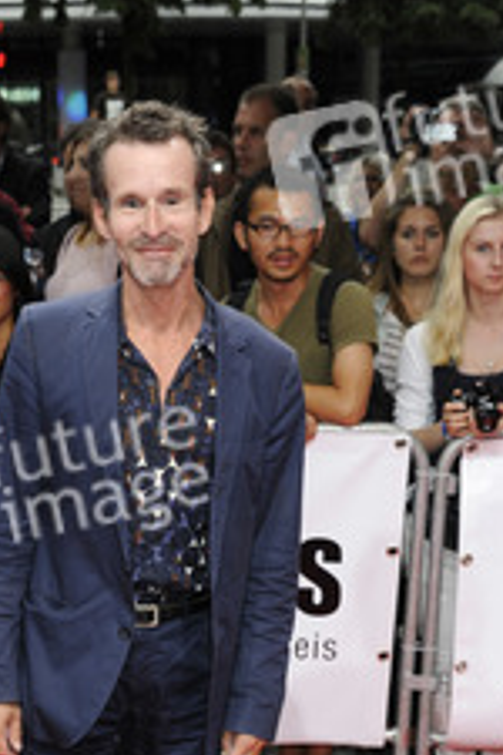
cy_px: 654
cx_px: 134
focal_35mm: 80
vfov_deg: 24.7
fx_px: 1677
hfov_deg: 17.0
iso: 500
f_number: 5.6
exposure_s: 1/160
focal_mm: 45
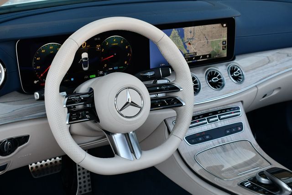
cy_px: 98
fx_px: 455
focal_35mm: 56
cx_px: 146
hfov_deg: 35.6
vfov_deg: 24.2
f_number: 5
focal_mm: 28
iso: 400
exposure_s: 1/250
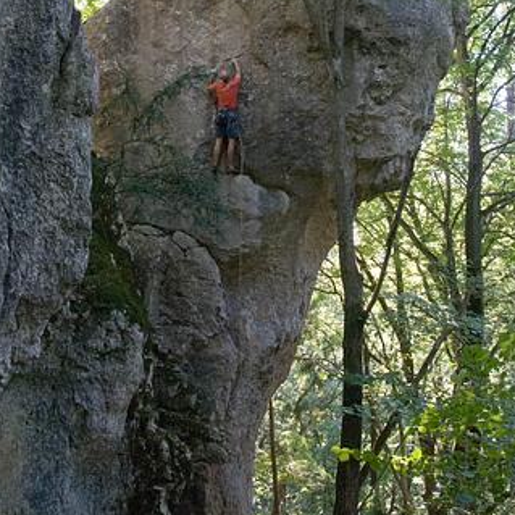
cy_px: 131
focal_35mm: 44
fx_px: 741
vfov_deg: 37.4
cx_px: 254
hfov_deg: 38.3
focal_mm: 22
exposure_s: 1/60
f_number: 6.3
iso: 1100
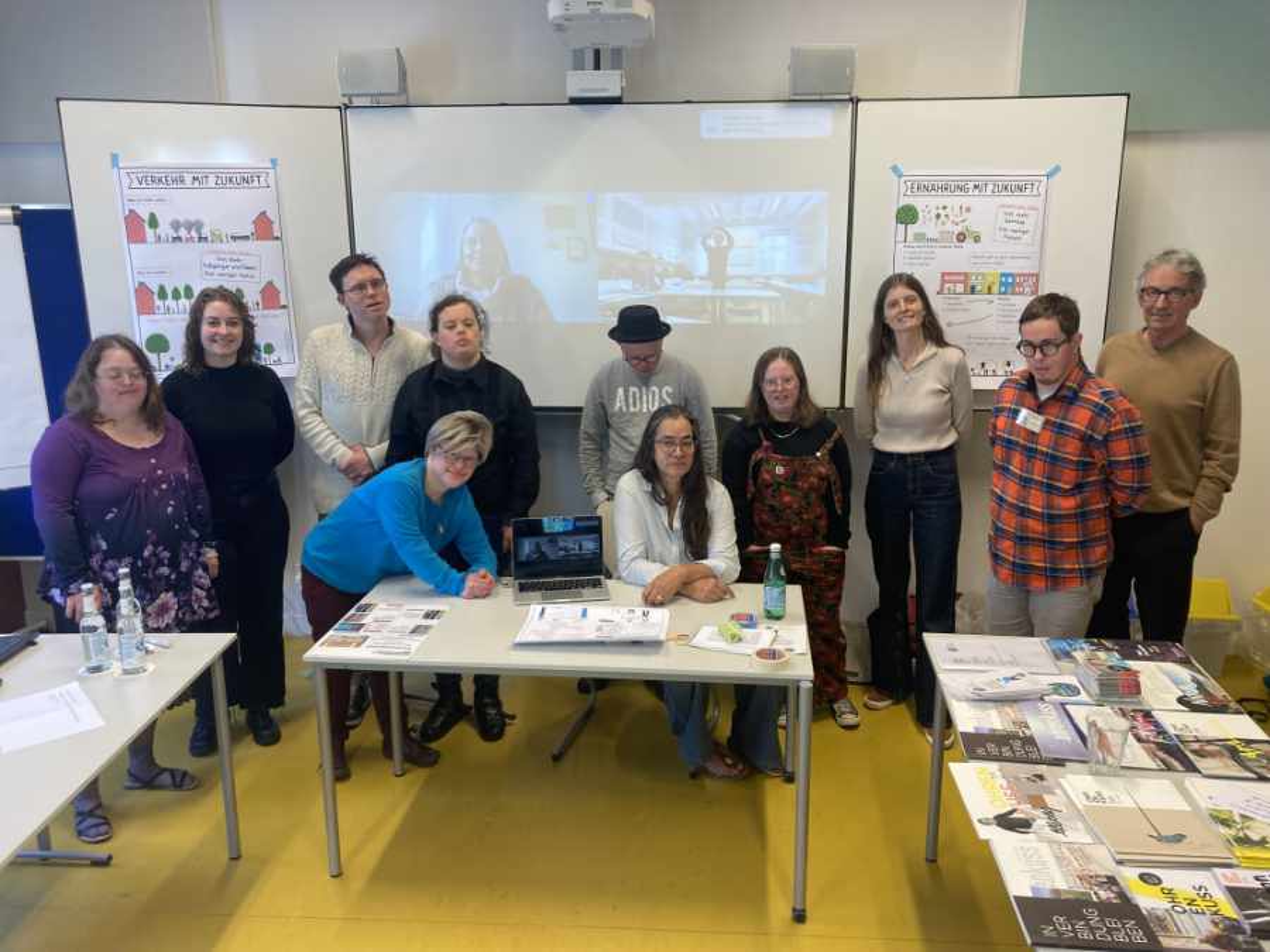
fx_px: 1027
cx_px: 635
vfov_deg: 49.7
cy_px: 476
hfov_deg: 63.4
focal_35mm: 28
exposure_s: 1/50
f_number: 1.8
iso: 50
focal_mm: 4
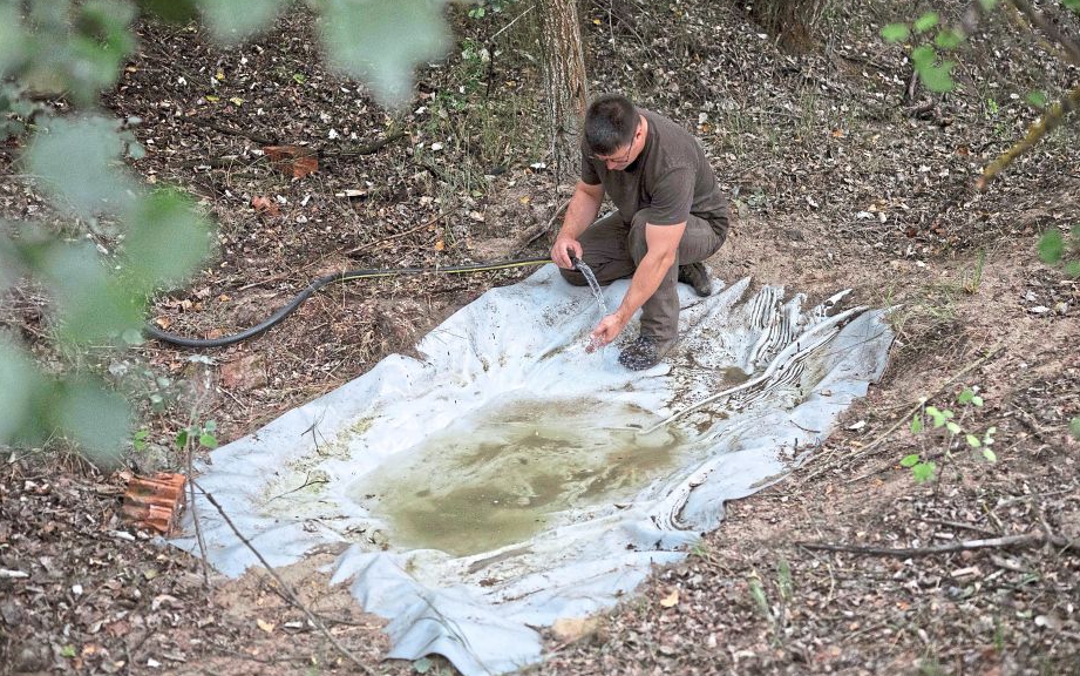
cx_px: 552
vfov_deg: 26.8
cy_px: 283
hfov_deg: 41.8
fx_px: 1413
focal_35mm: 48
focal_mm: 35
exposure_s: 1/5000
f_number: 1.8
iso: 1100
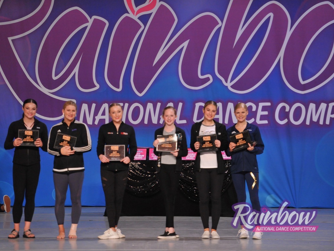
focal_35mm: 201
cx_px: 146
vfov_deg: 7.4
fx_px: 1939
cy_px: 125
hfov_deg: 9.8
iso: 4000
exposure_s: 1/1000
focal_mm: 185
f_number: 2.8
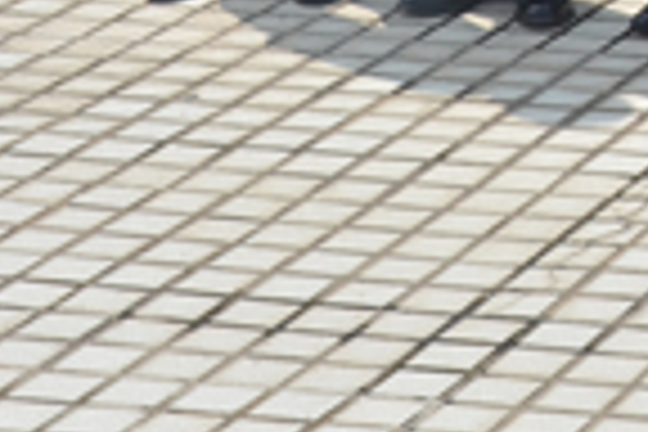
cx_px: 1498
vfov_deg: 6.1
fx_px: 3924
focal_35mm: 218
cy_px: -560
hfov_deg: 8.7
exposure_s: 1/500
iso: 200
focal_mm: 30
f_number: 11
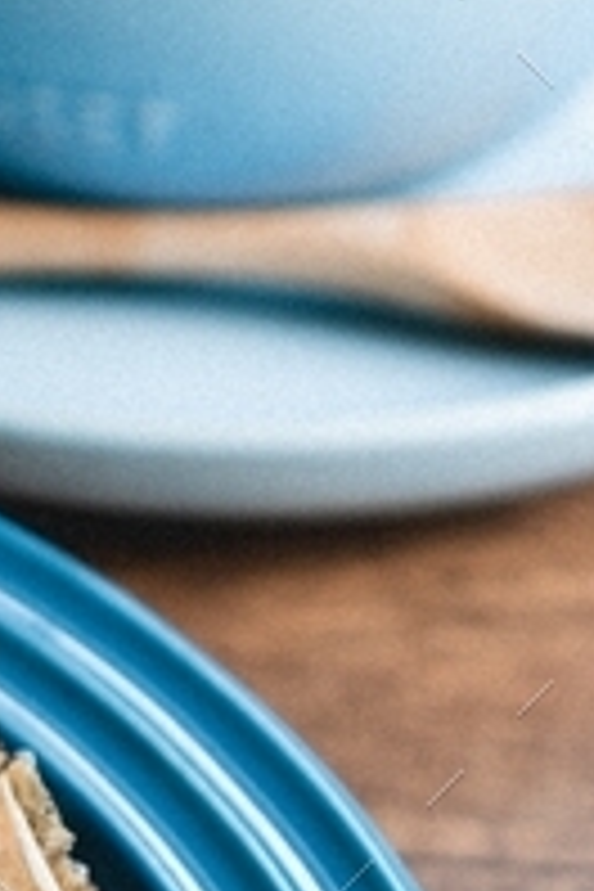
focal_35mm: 234
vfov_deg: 8.7
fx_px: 5797
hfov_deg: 5.8
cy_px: 1024
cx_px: -522
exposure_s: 1/100
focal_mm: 35
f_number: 2.8
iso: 100
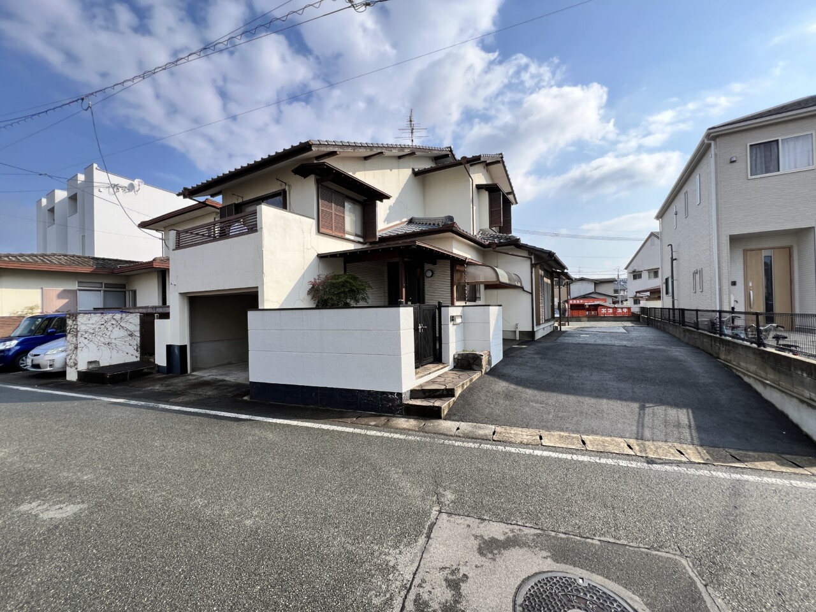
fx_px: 306
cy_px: 306
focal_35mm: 13
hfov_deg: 106.2
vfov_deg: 89.9
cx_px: 408
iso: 32
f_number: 1.8
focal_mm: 1.57
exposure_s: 1/598
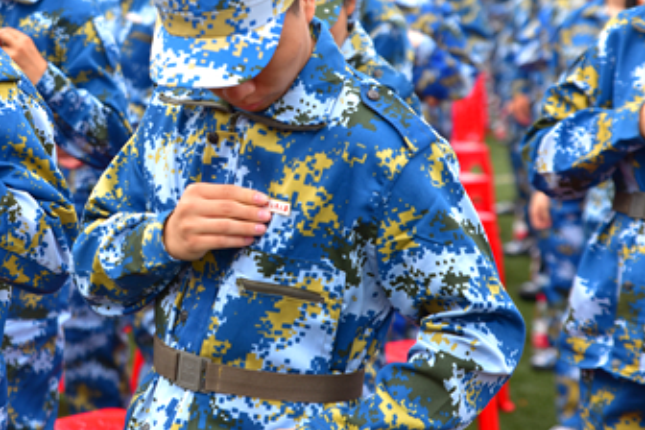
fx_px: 2239
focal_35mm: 125
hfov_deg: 16.3
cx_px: 198
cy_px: 90
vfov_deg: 10.9
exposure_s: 1/640
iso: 160
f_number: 4
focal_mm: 70
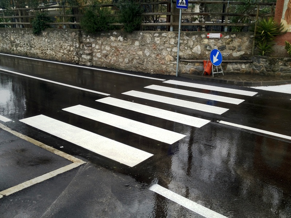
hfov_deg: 52.6
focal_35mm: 35
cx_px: 146
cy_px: 109
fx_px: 294
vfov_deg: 40.7
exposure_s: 1/456
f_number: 2.4
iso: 64
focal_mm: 4.28
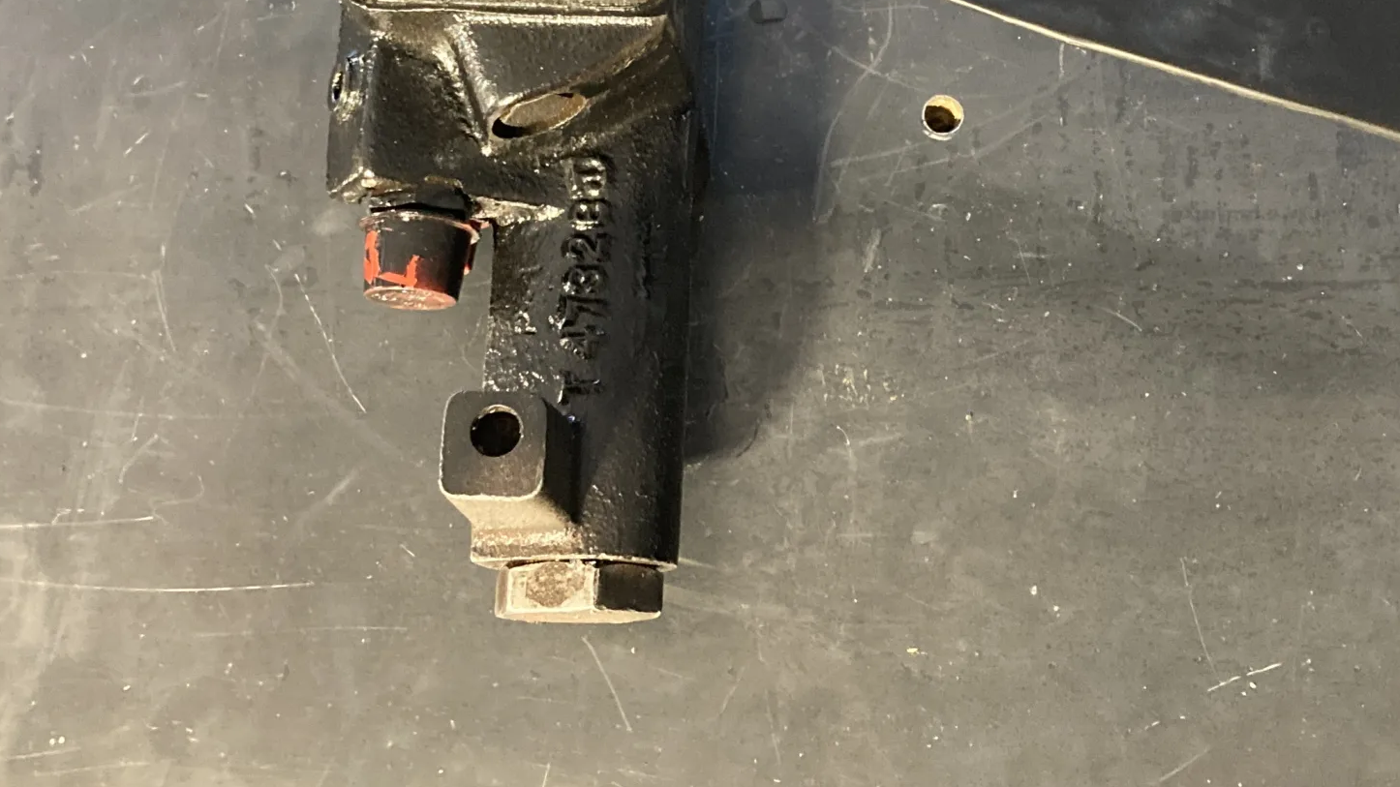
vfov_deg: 21.9
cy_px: 162
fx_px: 2004
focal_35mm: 54
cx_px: 905
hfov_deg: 38.2
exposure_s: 1/30
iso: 500
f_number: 1.8
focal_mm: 3.99
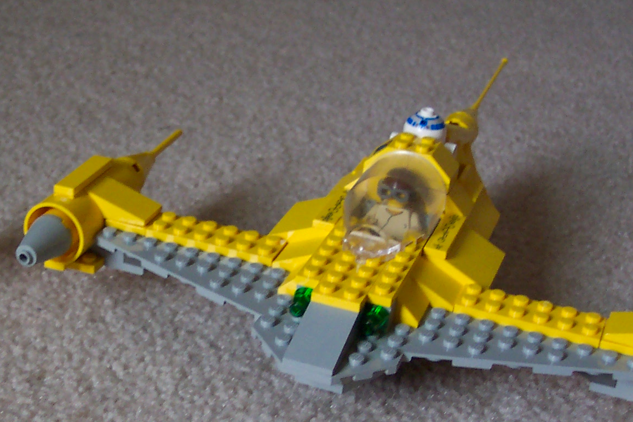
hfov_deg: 28.1
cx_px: 168
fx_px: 1248
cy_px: 314
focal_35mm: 71
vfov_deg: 19.1
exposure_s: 1/30
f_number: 2.8
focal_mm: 8
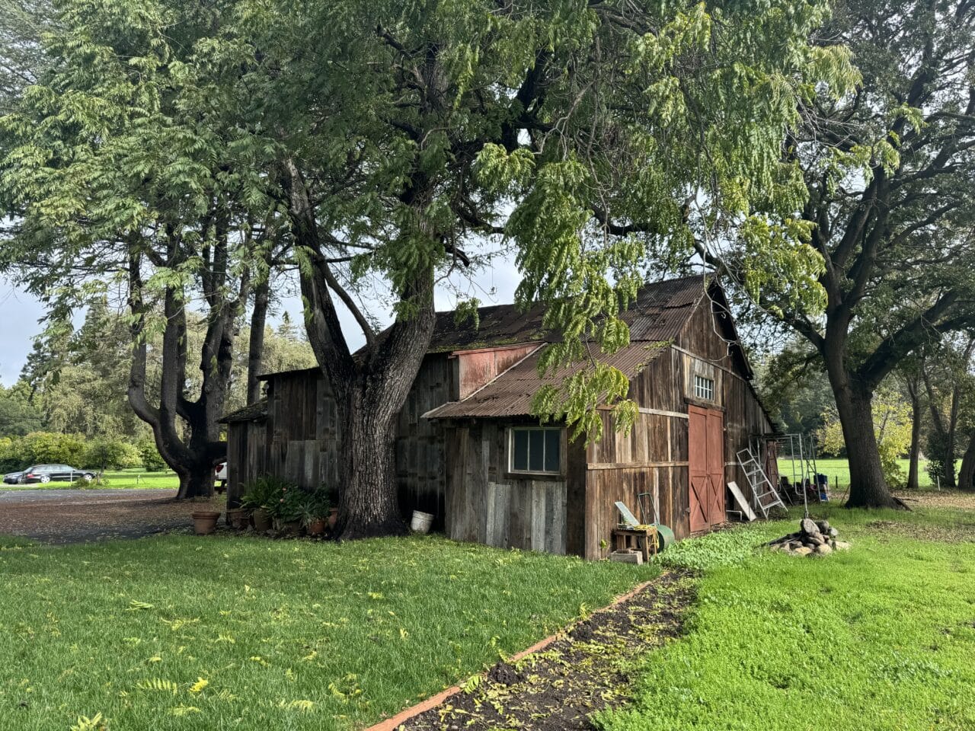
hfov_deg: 71.6
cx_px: 488
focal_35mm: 24
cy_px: 366
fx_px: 676
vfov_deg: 56.8
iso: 80
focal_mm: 6.76
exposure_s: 1/1238
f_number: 1.78
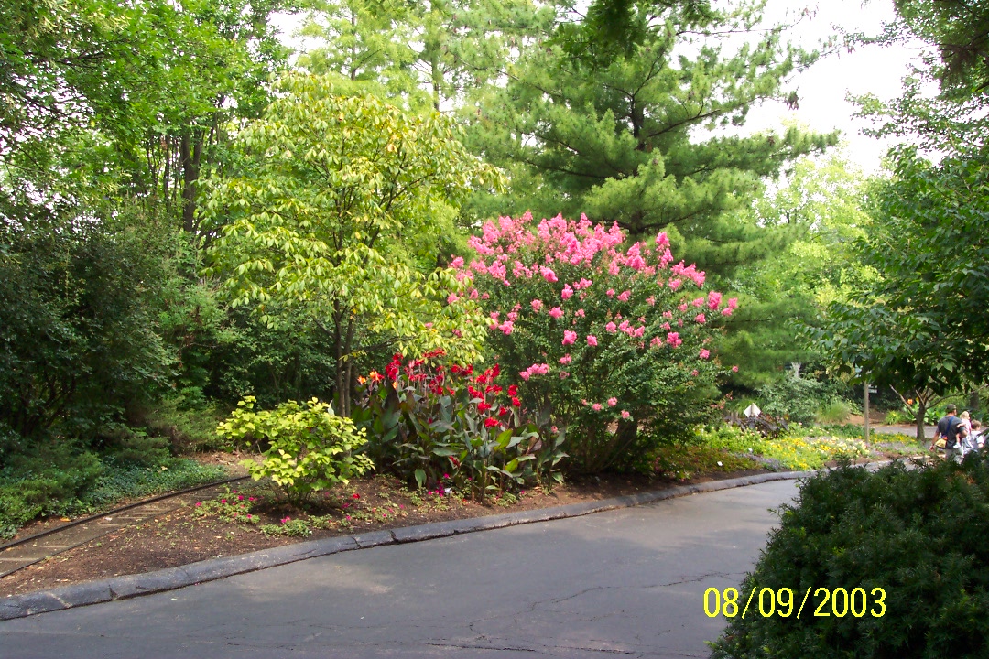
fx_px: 1044
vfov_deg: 35.1
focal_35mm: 38
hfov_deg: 50.7
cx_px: 494
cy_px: 330
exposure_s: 1/90
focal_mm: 8
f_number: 4.8
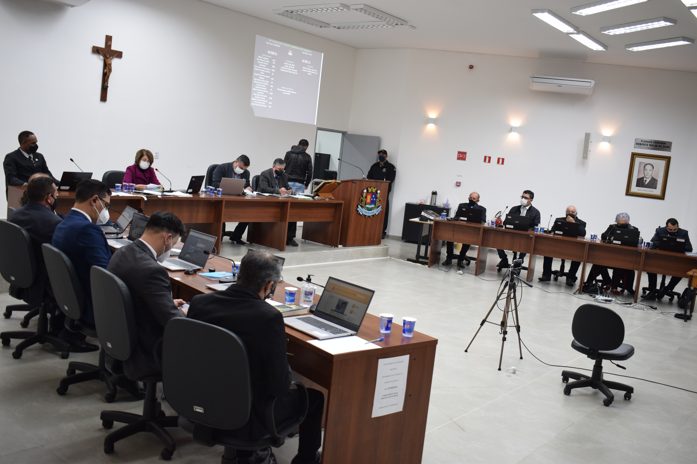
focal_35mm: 34
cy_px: 232
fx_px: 668
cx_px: 348
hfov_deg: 55.1
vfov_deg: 38.4
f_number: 4
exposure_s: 1/30
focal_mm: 23
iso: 400
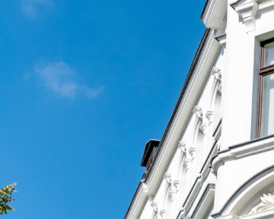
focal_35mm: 120
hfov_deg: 14.1
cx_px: 505
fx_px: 973
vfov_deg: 12.8
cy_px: 46
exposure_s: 1/800
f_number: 8
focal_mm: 30
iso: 100
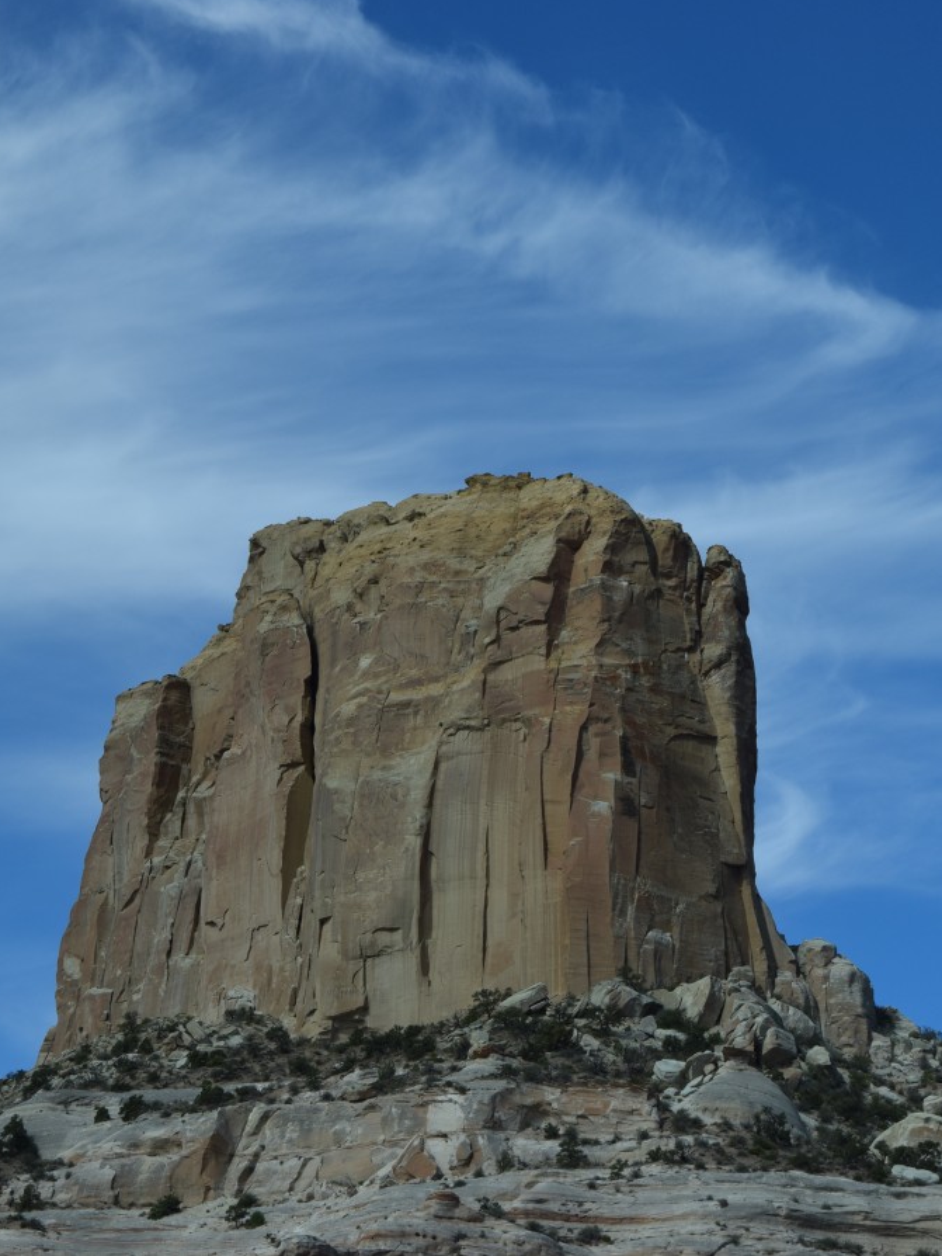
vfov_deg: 16.4
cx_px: 643
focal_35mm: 120
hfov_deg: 12.4
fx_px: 4342
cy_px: 625
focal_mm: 55
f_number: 10
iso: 200
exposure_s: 1/400
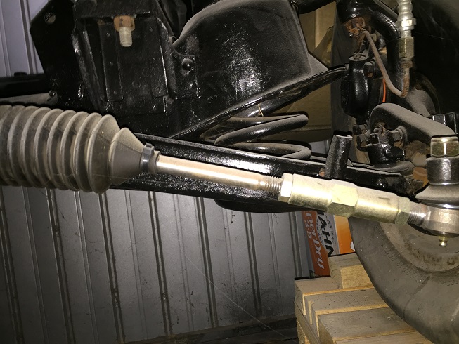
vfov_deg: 48.2
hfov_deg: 61.7
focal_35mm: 29
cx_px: 230
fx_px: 385
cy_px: 172
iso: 64
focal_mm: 4.15
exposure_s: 1/17
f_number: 2.2
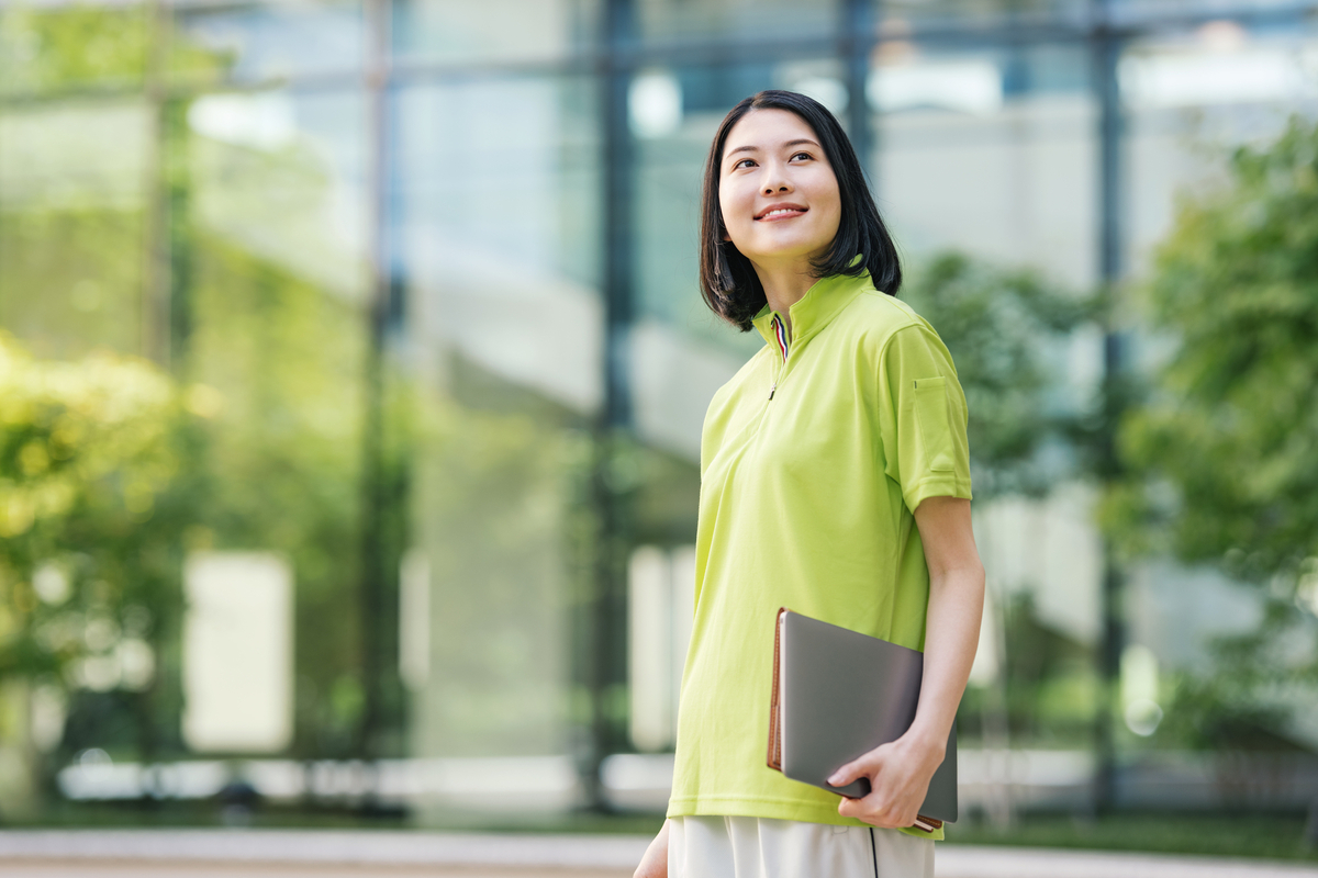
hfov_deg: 19.5
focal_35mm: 105
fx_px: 3844
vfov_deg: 13.0
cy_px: 439
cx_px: 659
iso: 100
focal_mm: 105
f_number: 2
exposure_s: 1/400
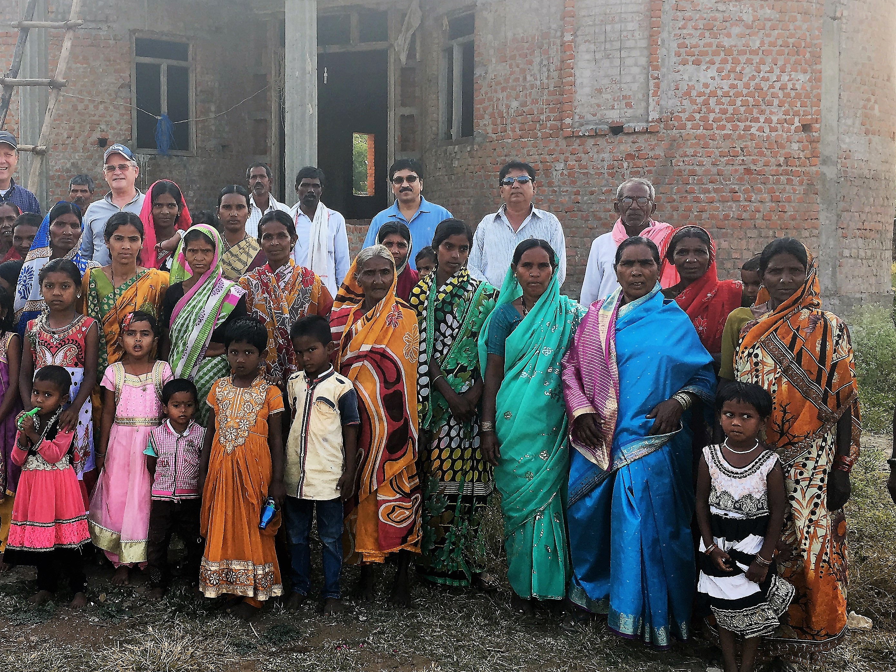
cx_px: 294
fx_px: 1087
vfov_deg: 34.2
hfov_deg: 44.1
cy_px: 266
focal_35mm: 42
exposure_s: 1/272
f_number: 2.2
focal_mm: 4.15
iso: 25
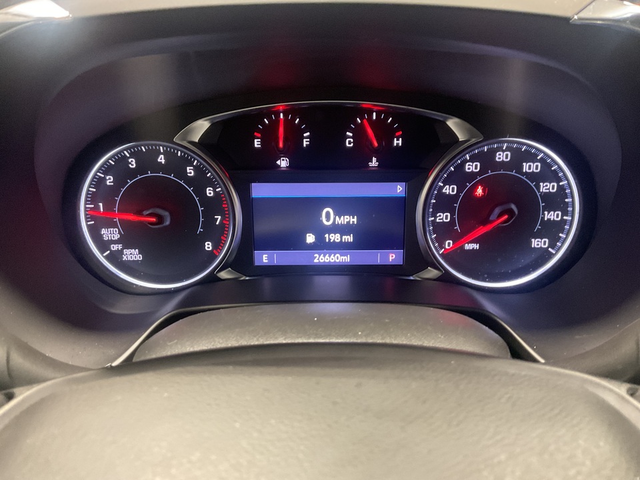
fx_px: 536
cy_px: 240
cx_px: 320
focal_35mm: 29
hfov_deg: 61.7
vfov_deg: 48.2
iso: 400
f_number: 1.8
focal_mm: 3
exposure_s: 1/30
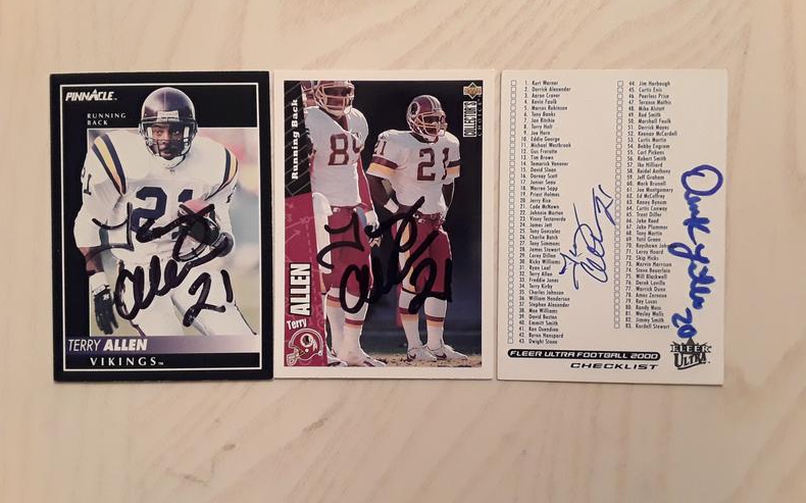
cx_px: 406
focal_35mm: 29
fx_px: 637
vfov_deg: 43.1
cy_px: 238
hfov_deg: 64.7
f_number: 1.9
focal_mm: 2.91
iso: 160
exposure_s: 1/15
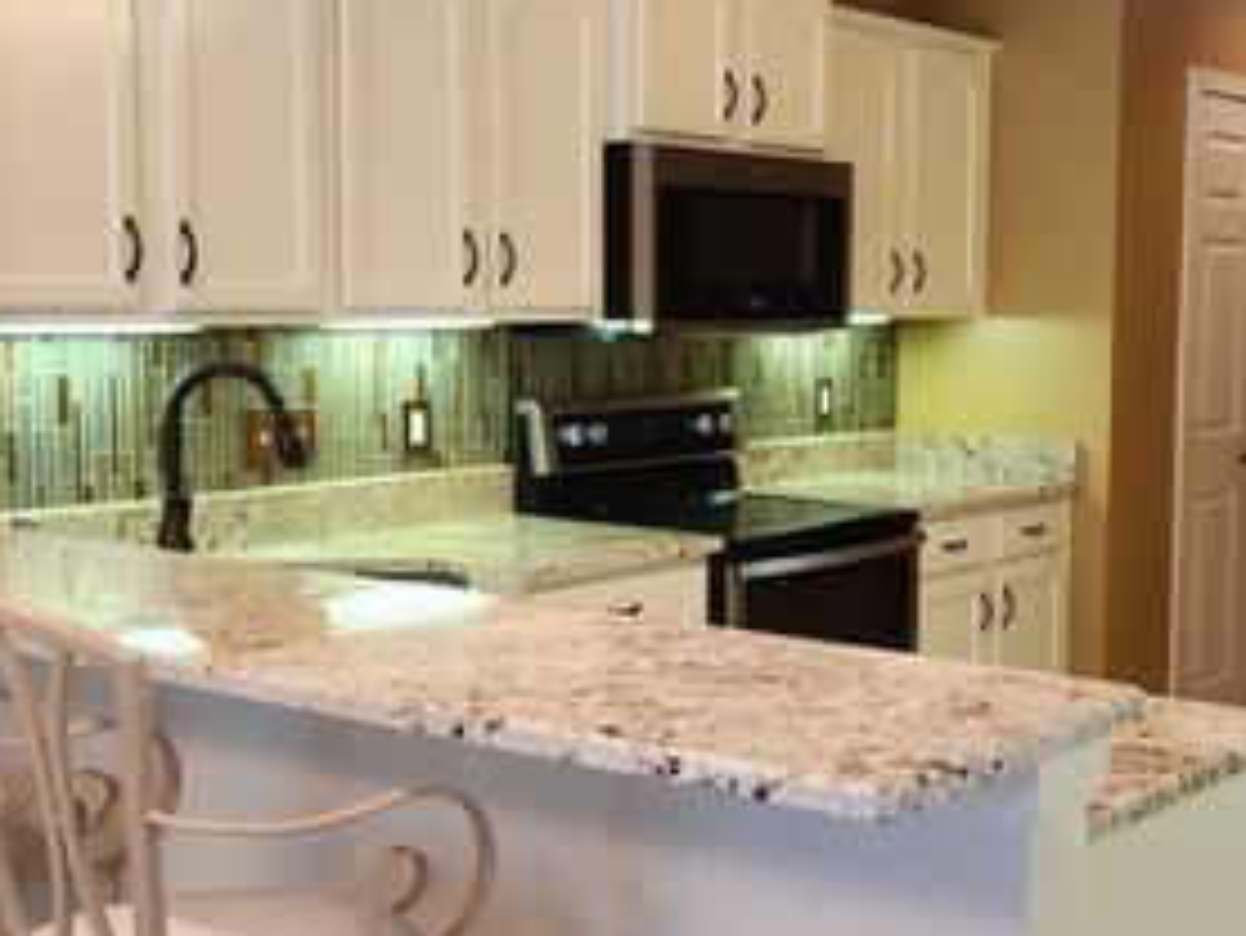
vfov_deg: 27.0
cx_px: 846
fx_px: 1945
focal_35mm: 54
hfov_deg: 35.1
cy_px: 432
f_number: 1.8
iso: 250
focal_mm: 5.4
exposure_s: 1/120
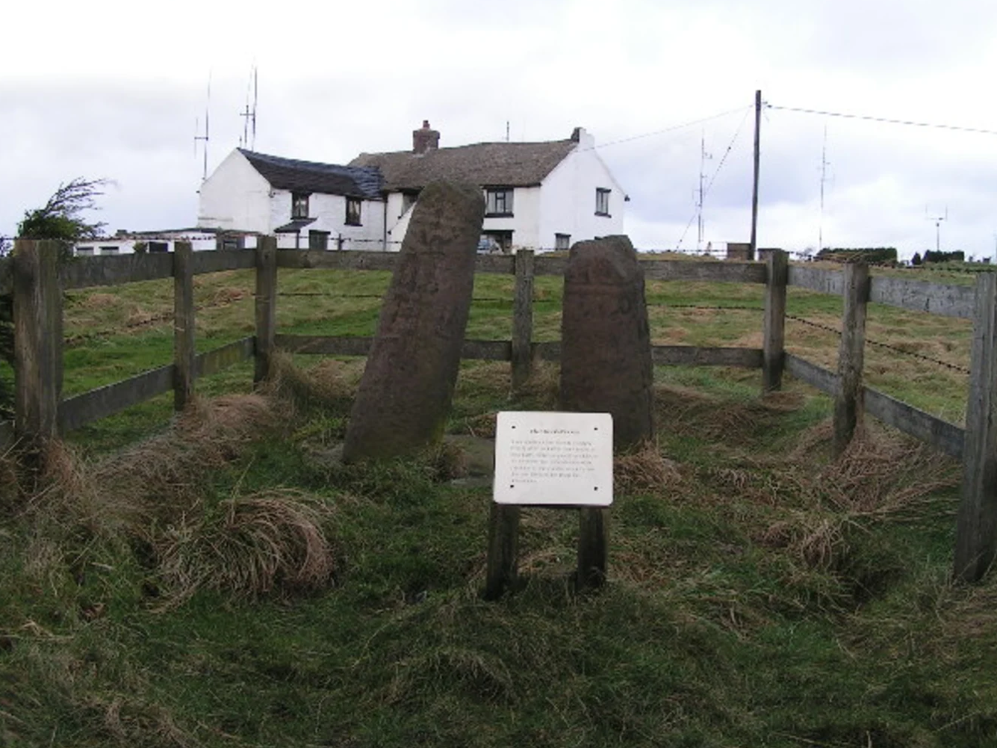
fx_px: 1181
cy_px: 374
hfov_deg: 45.8
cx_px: 473
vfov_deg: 35.1
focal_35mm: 41
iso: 50
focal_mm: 5.8
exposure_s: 1/40
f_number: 4.5
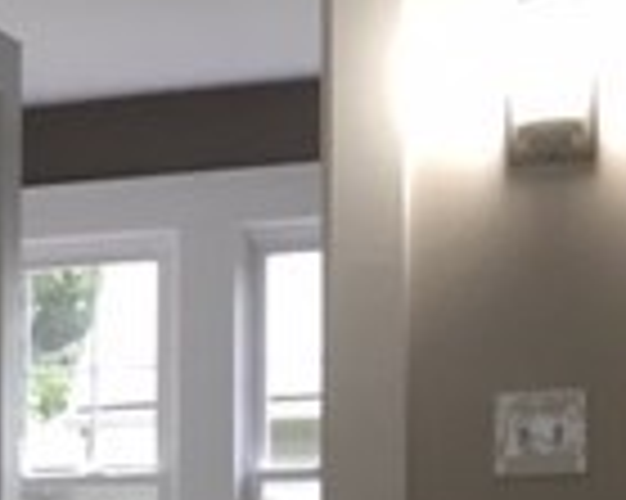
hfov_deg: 13.2
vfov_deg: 11.6
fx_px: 2407
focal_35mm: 130
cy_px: 635
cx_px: -527
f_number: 2.2
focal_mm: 4.15
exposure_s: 1/30
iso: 64
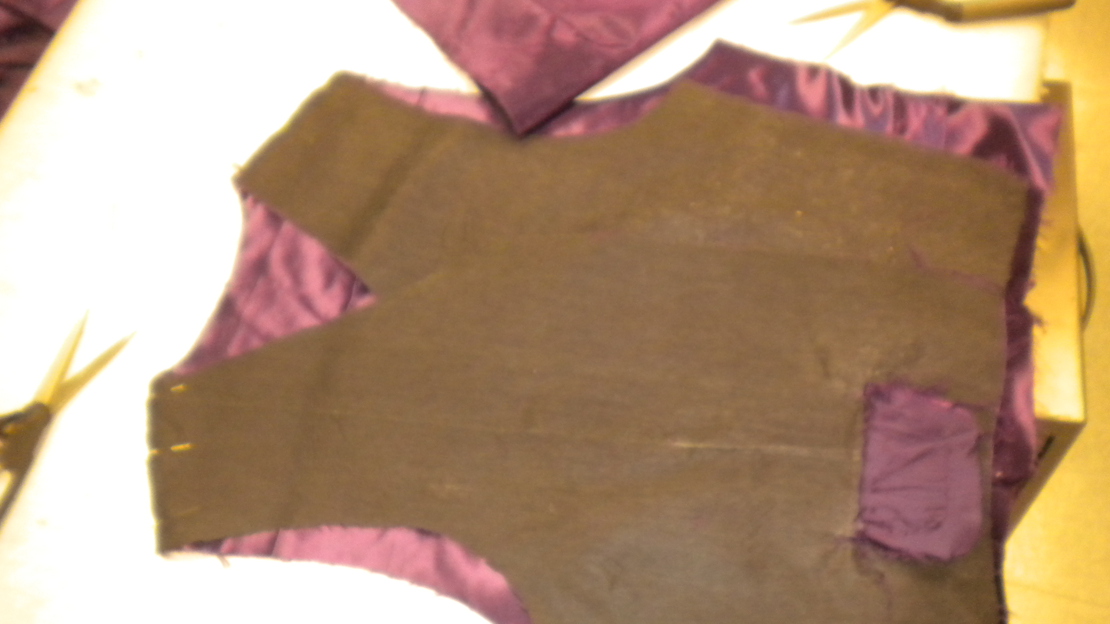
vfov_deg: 30.3
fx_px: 1148
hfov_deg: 51.6
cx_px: 564
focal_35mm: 39
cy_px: 380
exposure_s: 1/30.4
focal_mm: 6.3
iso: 400
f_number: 3.1
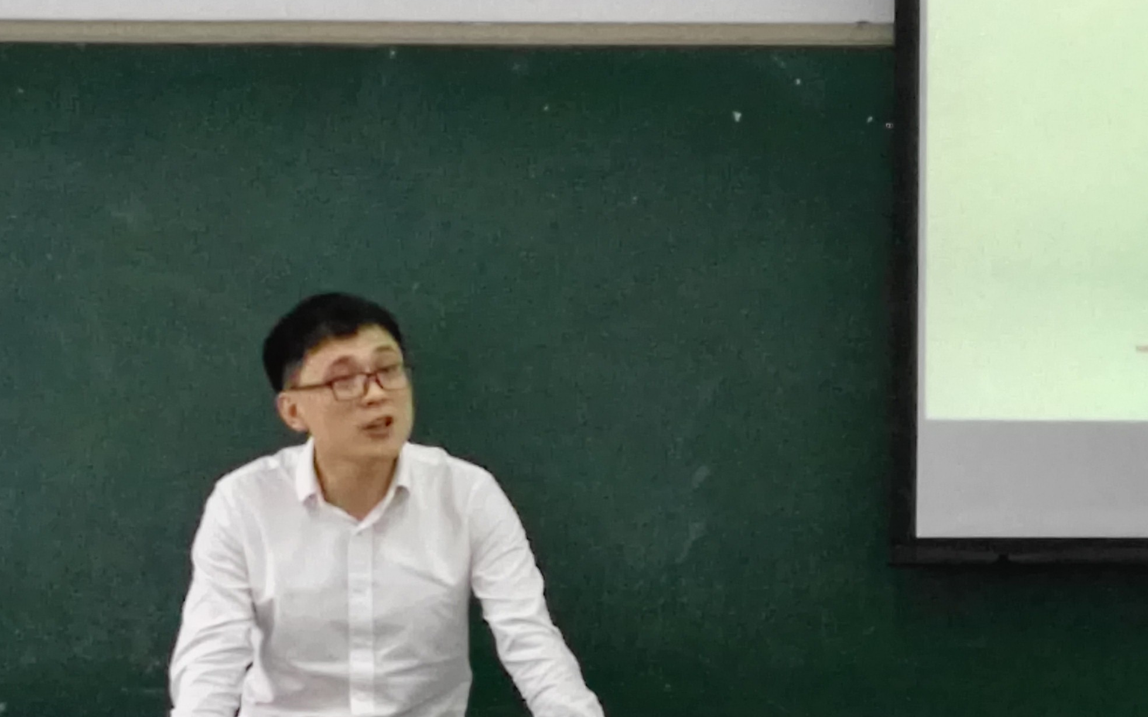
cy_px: 483
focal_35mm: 63
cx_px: 758
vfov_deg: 20.6
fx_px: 1971
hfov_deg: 32.2
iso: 138
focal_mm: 2.96
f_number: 2
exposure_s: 1/33
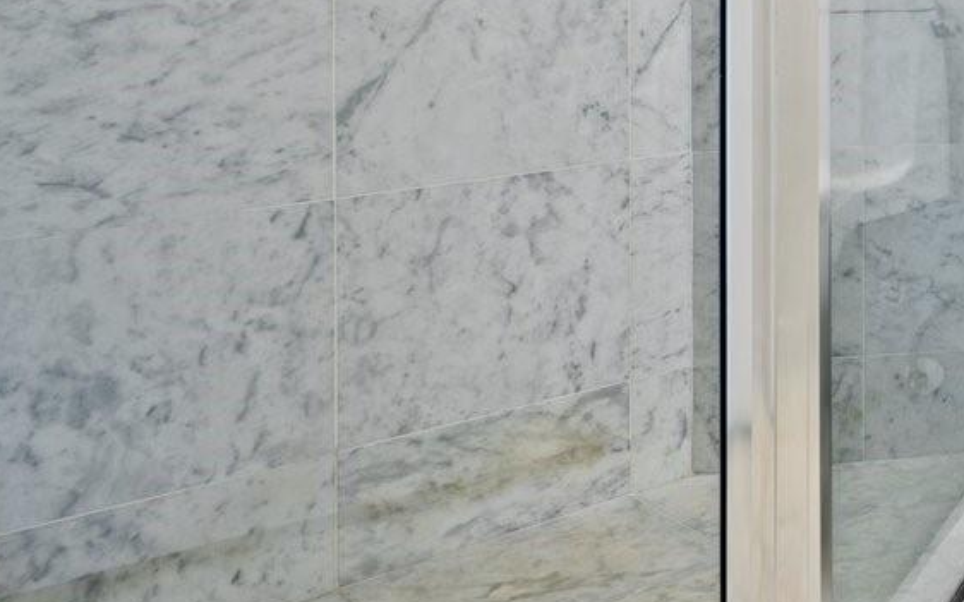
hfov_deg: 24.1
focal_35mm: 52
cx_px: 1626
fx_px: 1366
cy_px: -58
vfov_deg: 23.4
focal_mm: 14
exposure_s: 1/1.67
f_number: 8
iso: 200
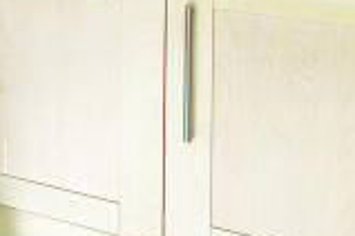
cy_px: -188
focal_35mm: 90
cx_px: -627
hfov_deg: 12.6
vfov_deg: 13.6
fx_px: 887
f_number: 7.1
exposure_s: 1/100
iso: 400
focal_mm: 14
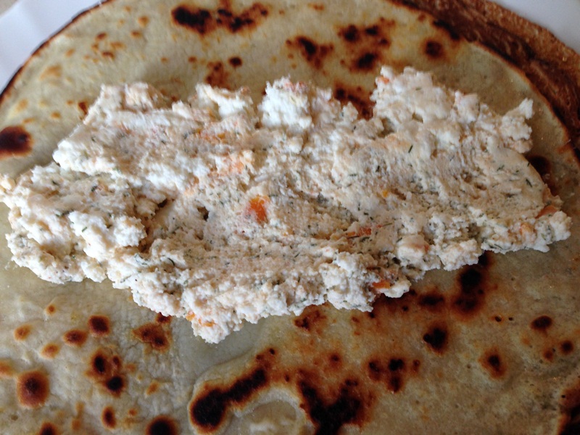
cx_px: 290
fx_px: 553
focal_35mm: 33
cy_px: 218
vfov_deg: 42.9
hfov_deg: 55.4
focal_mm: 4.12
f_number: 2.4
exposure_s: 1/20
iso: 80
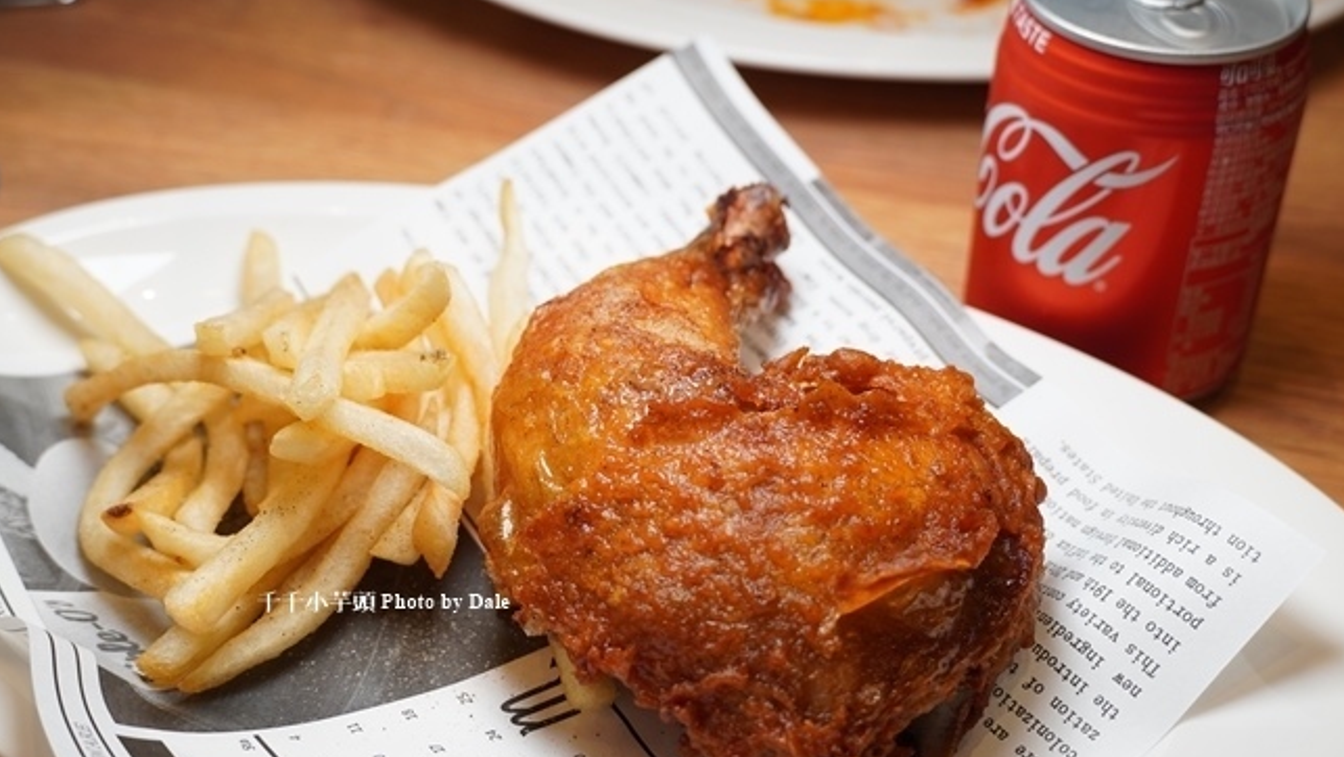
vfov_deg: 22.2
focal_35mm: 54
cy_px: 434
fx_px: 1925
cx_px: 671
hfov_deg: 38.5
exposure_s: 1/60
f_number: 4.5
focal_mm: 34
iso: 200
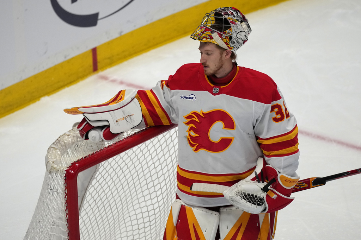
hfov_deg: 2.3
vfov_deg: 1.5
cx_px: 180
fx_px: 9022
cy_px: 120
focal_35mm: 900
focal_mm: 600
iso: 2500
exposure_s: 1/2000
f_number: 4
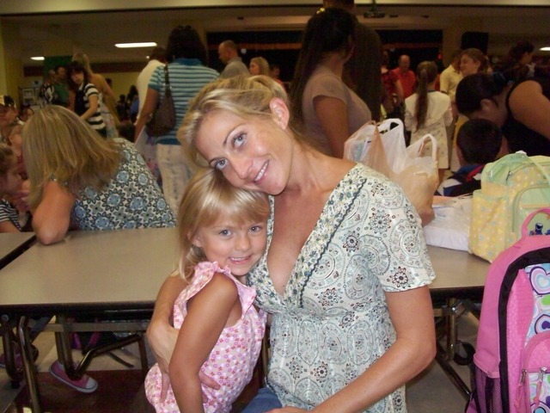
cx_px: 275
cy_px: 206
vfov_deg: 39.7
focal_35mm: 36
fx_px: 572
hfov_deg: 51.4
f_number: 2.7
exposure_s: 1/64
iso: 160
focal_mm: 6
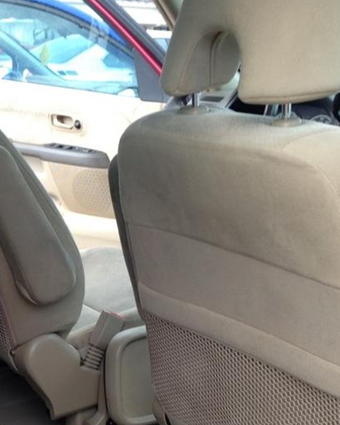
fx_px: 817
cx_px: 12
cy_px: 298
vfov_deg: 28.8
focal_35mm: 65
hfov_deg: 22.7
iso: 50
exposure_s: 1/135
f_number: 2.4
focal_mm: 4.13
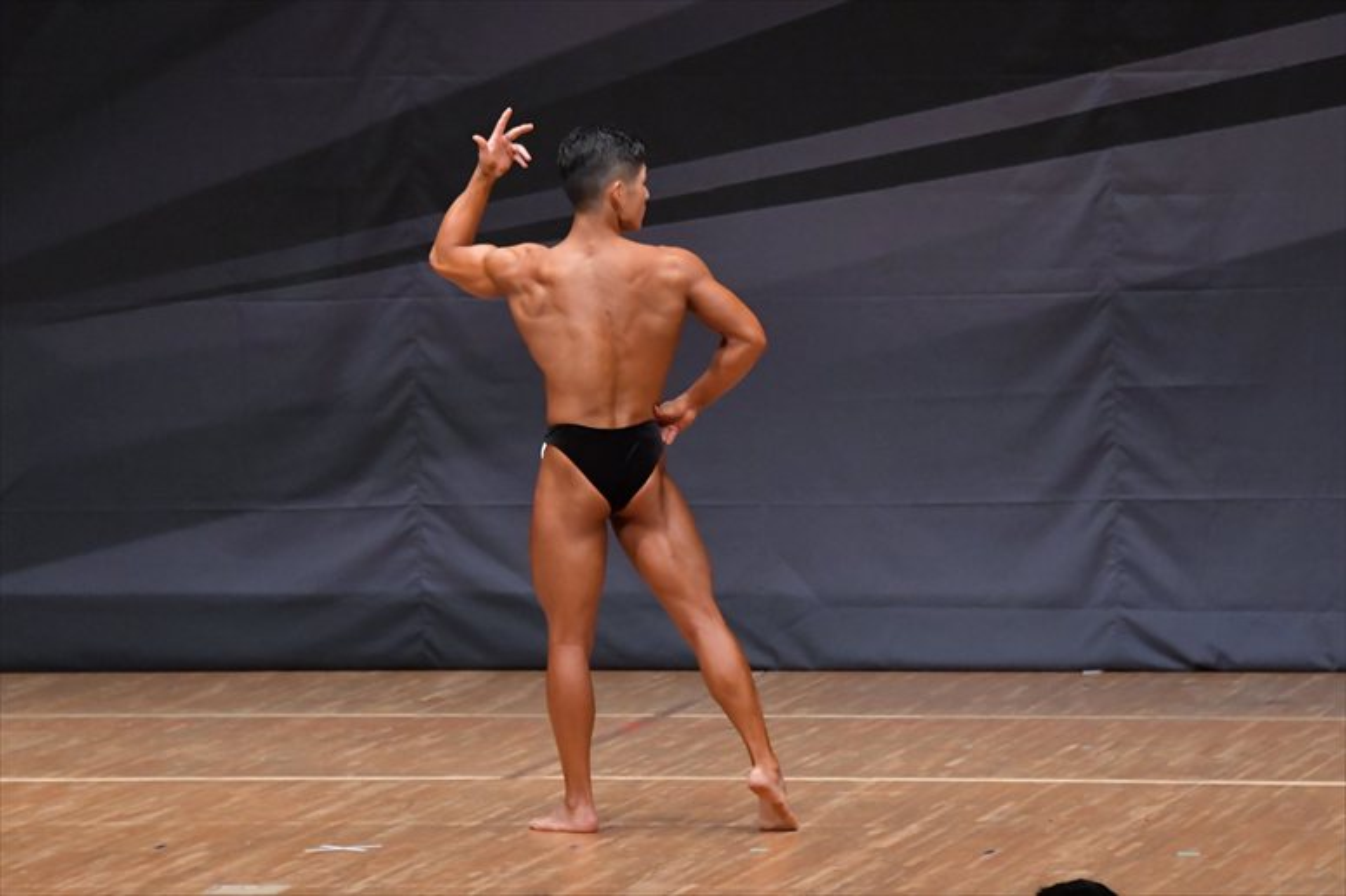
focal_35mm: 270
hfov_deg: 7.6
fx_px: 10090
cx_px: 673
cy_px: 448
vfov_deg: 5.1
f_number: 5.6
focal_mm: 180
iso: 6400
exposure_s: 1/400
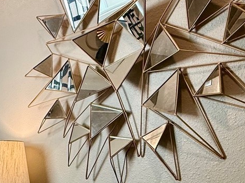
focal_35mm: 48
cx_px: -28
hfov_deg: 34.1
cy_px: 189
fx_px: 340
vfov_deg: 28.2
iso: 125
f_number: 2.2
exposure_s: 1/120
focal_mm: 2.22
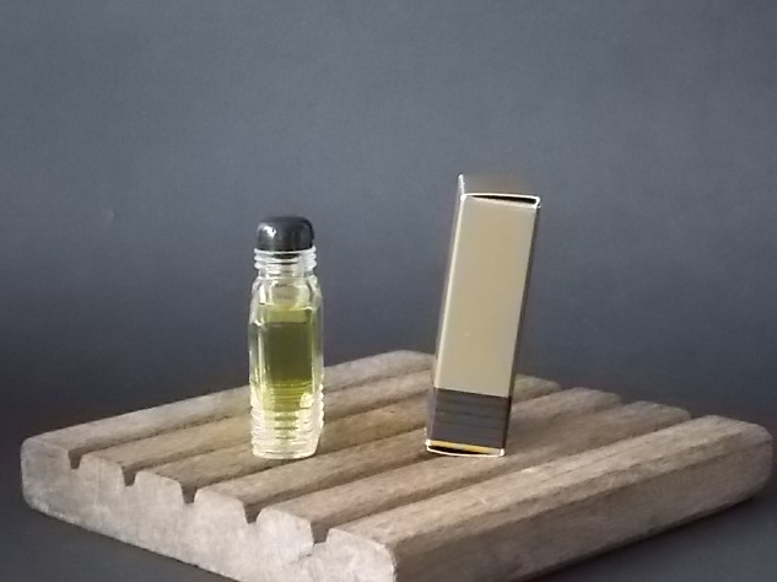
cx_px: 388
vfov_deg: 17.0
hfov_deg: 22.5
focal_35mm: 87
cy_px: 293
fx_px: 1952
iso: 800
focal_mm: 15.4
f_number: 6.3
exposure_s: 1/30
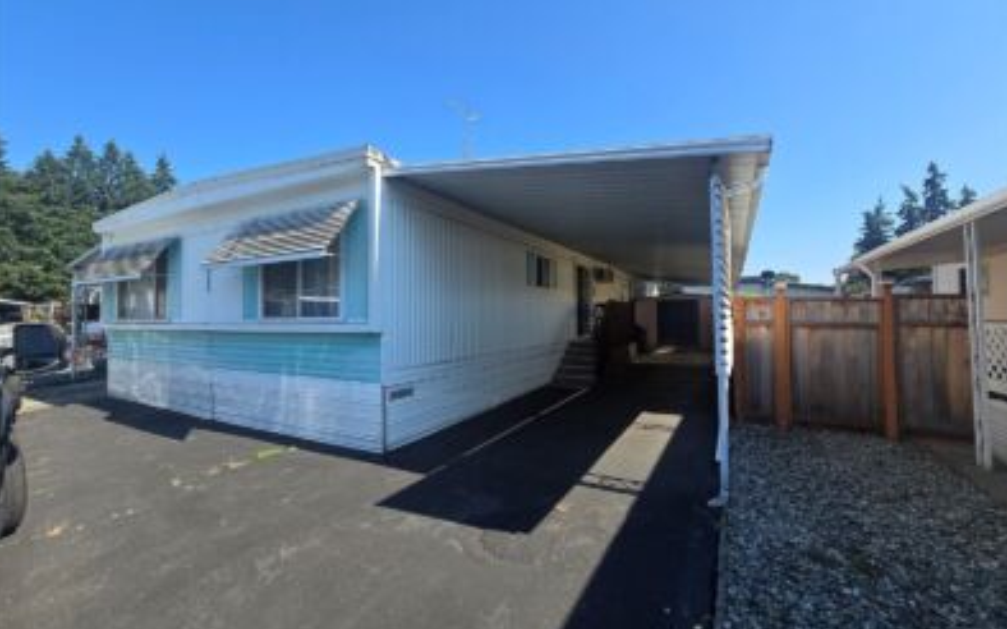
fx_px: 384
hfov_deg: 105.3
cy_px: 297
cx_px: 504
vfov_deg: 78.5
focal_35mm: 14
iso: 80
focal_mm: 2.2
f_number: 2.2
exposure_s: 1/2000
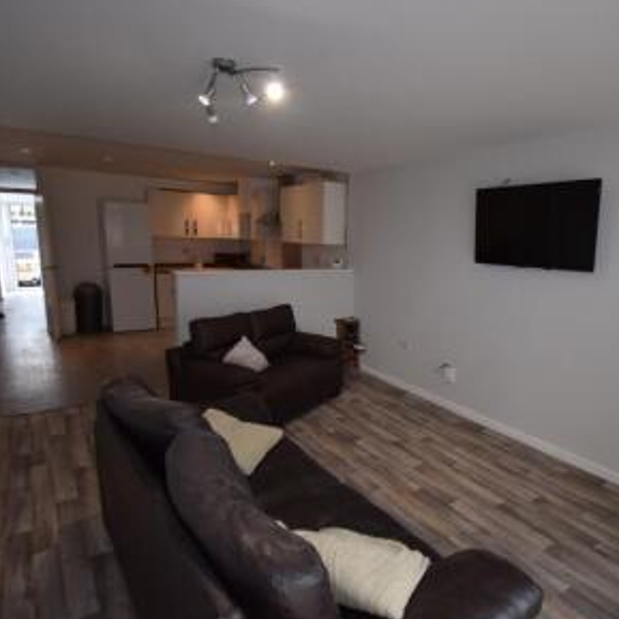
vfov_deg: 72.1
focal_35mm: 21
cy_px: 329
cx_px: 366
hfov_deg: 71.5
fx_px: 425
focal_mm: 10
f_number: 4.5
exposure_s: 1/60
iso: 400
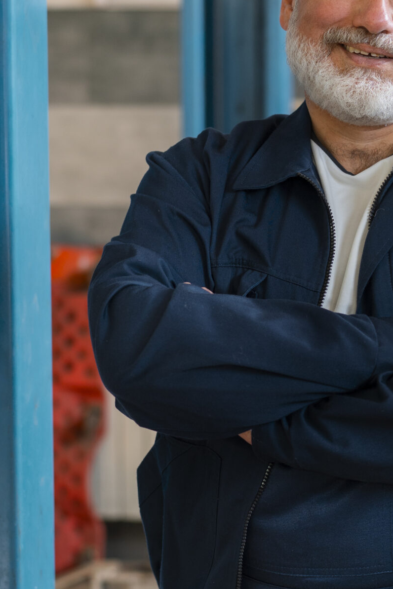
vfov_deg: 17.3
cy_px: 333
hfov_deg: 11.5
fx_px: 1931
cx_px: 369
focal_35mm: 118
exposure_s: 1/160
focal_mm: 55
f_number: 2.8
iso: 400
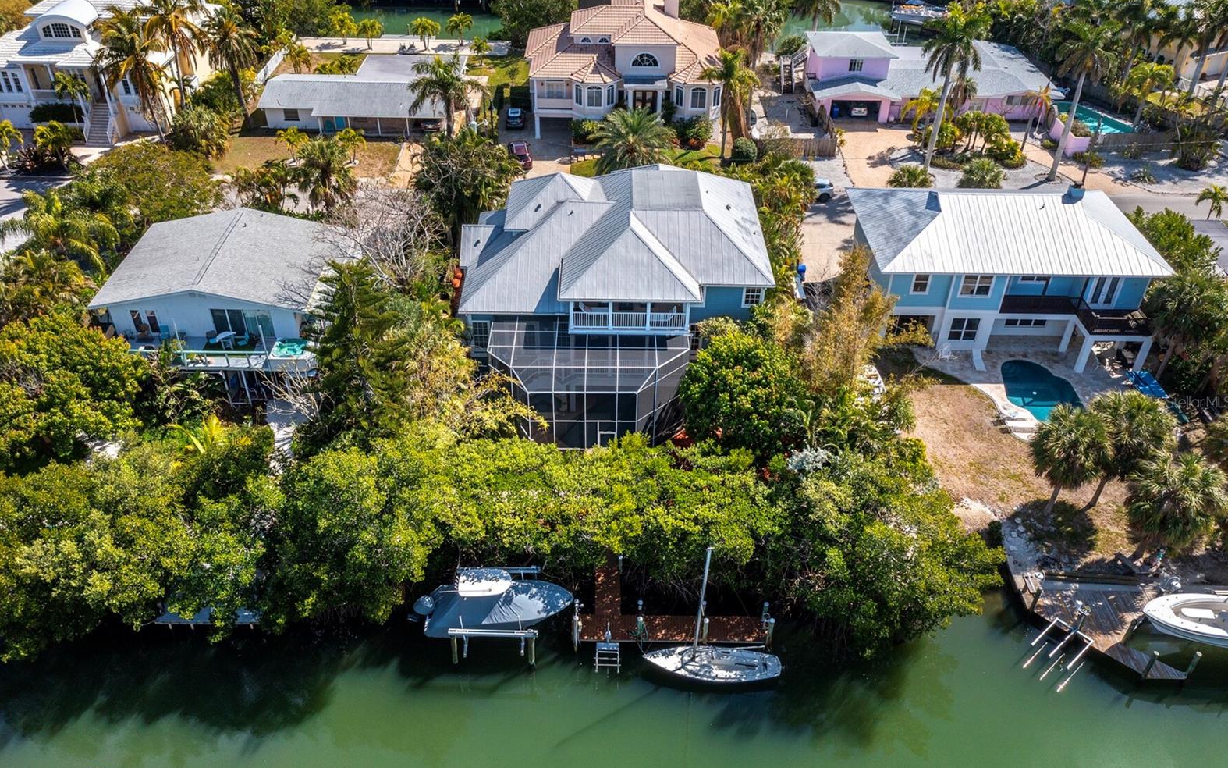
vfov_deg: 43.1
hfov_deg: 64.6
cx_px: 611
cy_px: 402
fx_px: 971
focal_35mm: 29
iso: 100
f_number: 6.3
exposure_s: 1/500
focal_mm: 10.26
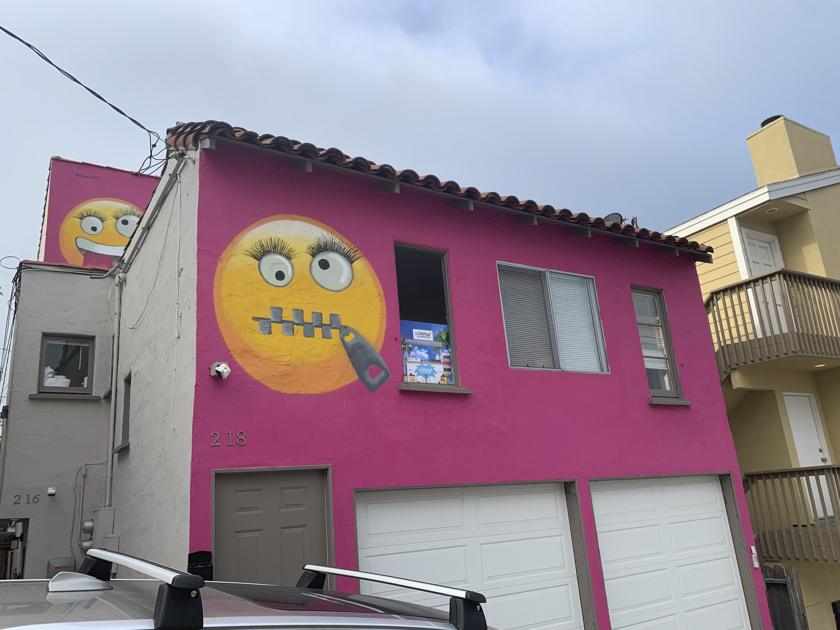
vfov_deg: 53.1
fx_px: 631
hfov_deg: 67.3
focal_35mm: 26
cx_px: 420
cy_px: 315
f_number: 1.8
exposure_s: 1/1100
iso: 25
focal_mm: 4.25
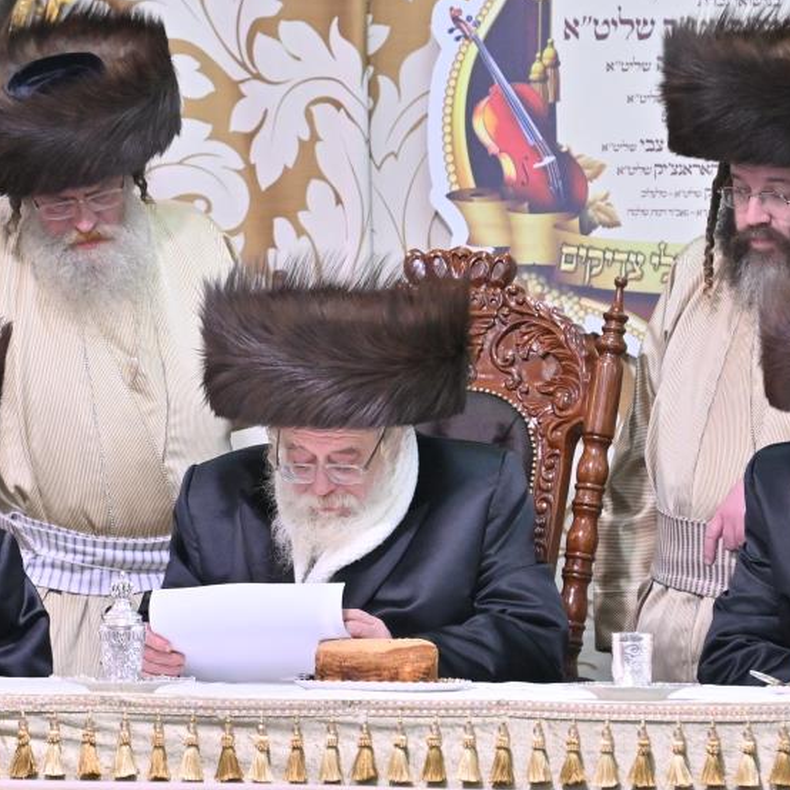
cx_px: 328
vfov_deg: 3.7
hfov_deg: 3.7
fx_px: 12161
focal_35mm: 471
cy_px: 434
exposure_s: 1/400
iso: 1000
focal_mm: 200
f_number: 4
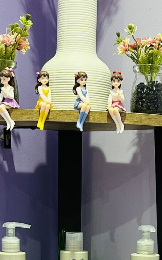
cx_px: 96
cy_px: 334
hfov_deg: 14.3
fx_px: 643
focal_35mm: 91
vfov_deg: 20.8
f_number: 1.78
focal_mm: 6.86
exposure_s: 1/100
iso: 200
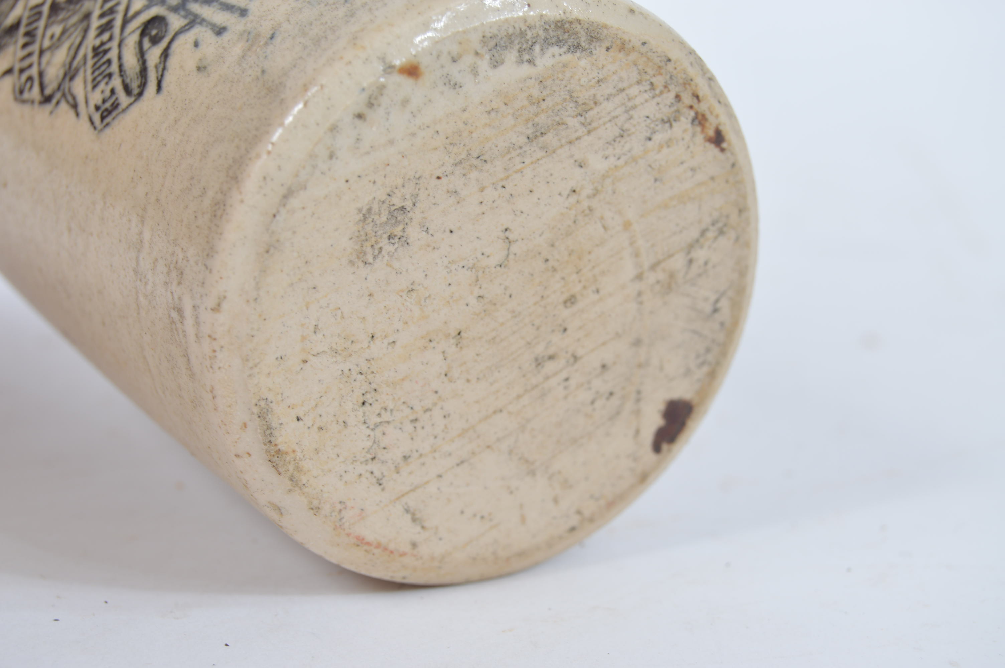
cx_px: 502
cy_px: 334
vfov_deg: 16.5
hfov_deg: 24.6
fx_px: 2301
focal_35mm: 82
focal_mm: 55
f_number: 9
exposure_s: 1/80
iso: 100
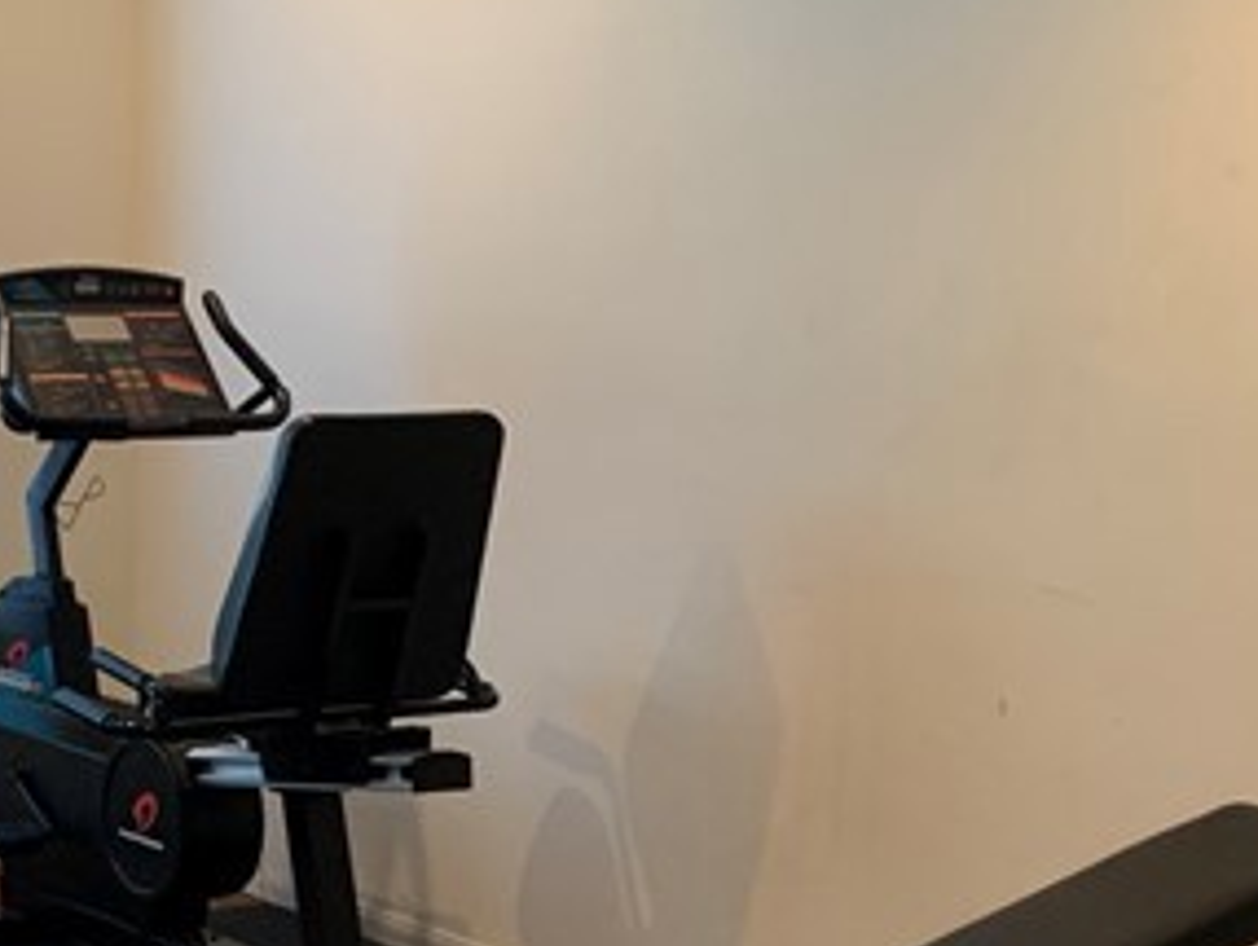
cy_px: 682
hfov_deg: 20.8
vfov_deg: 15.9
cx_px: 251
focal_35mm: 93
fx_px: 3383
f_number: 1.8
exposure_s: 1/60
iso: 160
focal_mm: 4.25
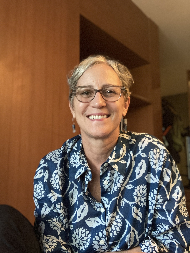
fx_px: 234
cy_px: 126
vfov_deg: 56.8
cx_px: 95
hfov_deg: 44.2
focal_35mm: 32
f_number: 2.2
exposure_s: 1/21
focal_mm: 2.87
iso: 640
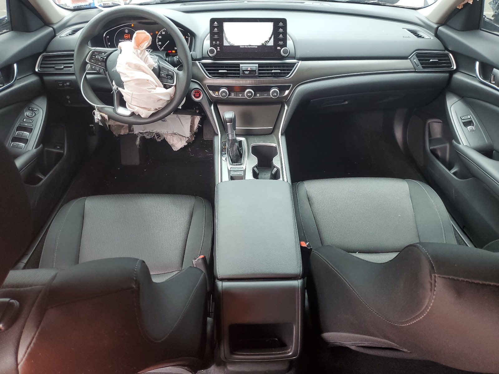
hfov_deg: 67.3
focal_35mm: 26
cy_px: 187
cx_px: 250
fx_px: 375
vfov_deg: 53.1
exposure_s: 1/60.2
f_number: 1.5
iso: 61
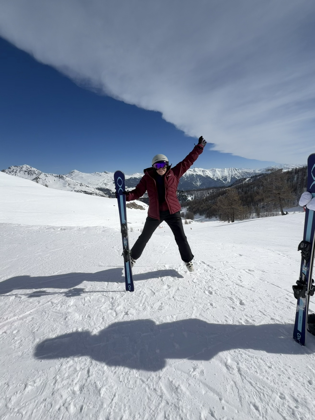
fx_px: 170
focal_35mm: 14
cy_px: 210
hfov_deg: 85.7
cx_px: 158
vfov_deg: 102.1
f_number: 2.2
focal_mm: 2.22
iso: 100
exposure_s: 1/14706
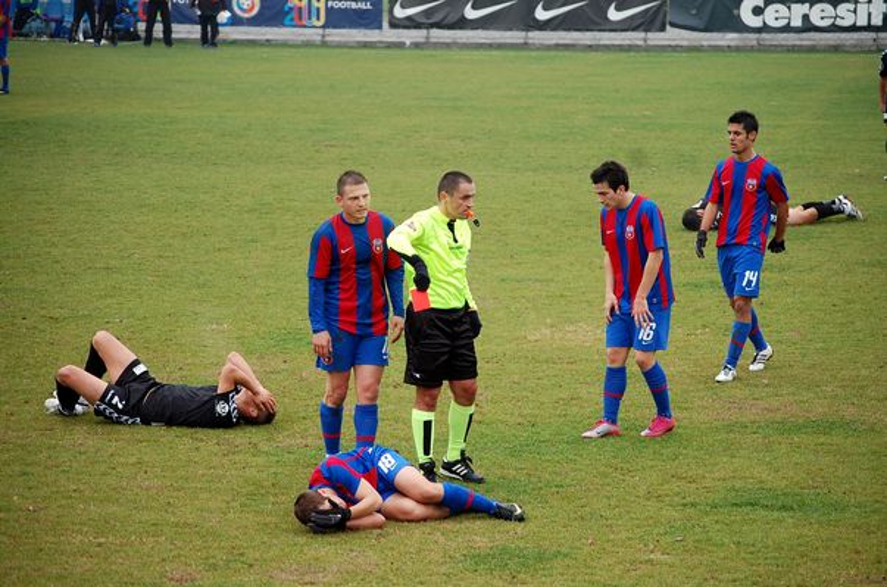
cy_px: 294
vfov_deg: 9.1
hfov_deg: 13.7
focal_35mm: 150
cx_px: 444
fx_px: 3687
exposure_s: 1/500
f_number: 4.5
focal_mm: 100
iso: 400
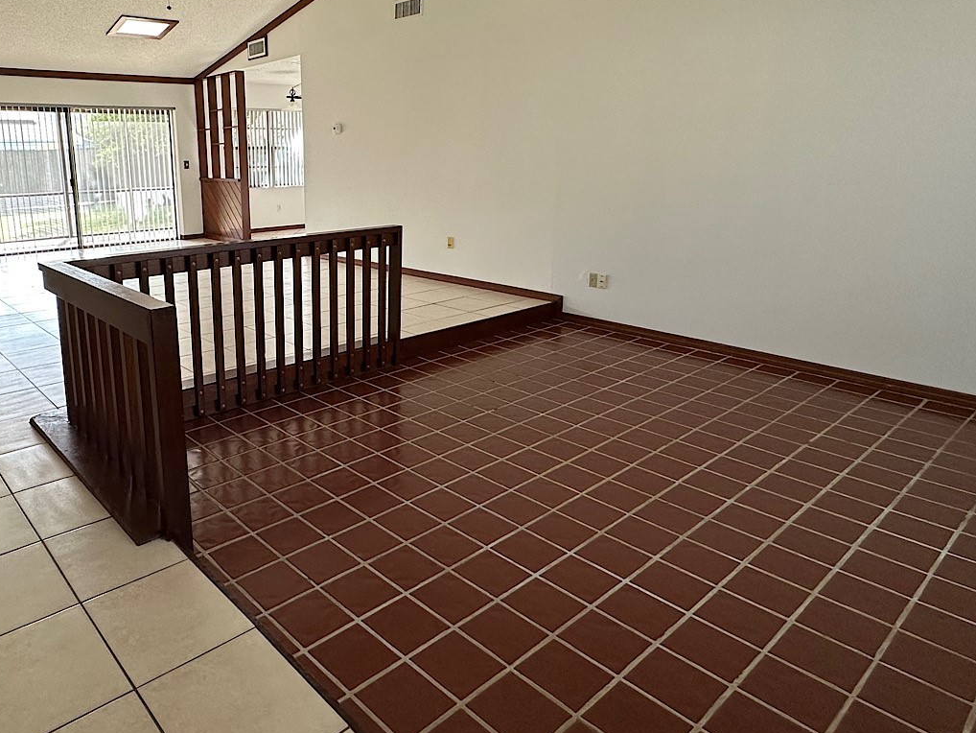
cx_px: 323
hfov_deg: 74.0
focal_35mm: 22
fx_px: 620
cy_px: 308
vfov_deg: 60.8
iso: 160
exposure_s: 1/99
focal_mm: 2.22
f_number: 2.2
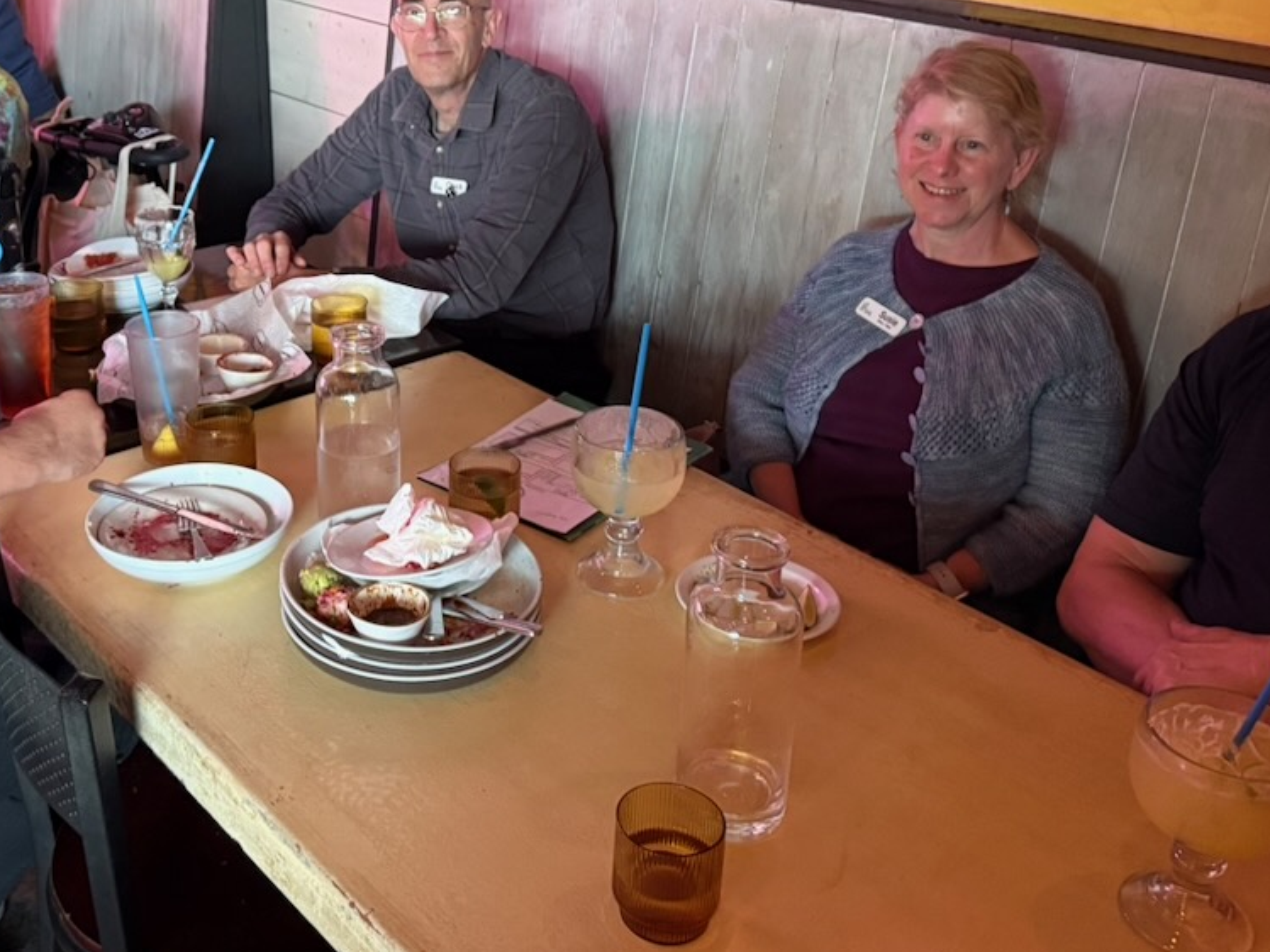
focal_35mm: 41
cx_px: 414
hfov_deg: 45.0
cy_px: 271
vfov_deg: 34.6
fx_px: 1504
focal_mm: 6.76
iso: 640
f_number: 1.78
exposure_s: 1/40
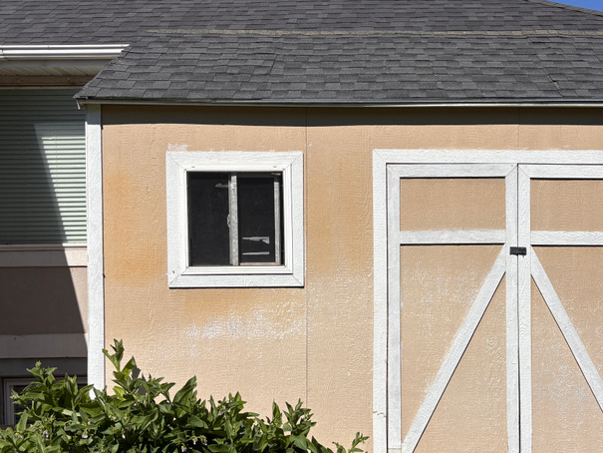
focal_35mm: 44
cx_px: 384
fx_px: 767
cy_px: 261
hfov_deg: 42.6
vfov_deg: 32.8
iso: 50
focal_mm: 5.96
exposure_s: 1/7692
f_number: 1.6
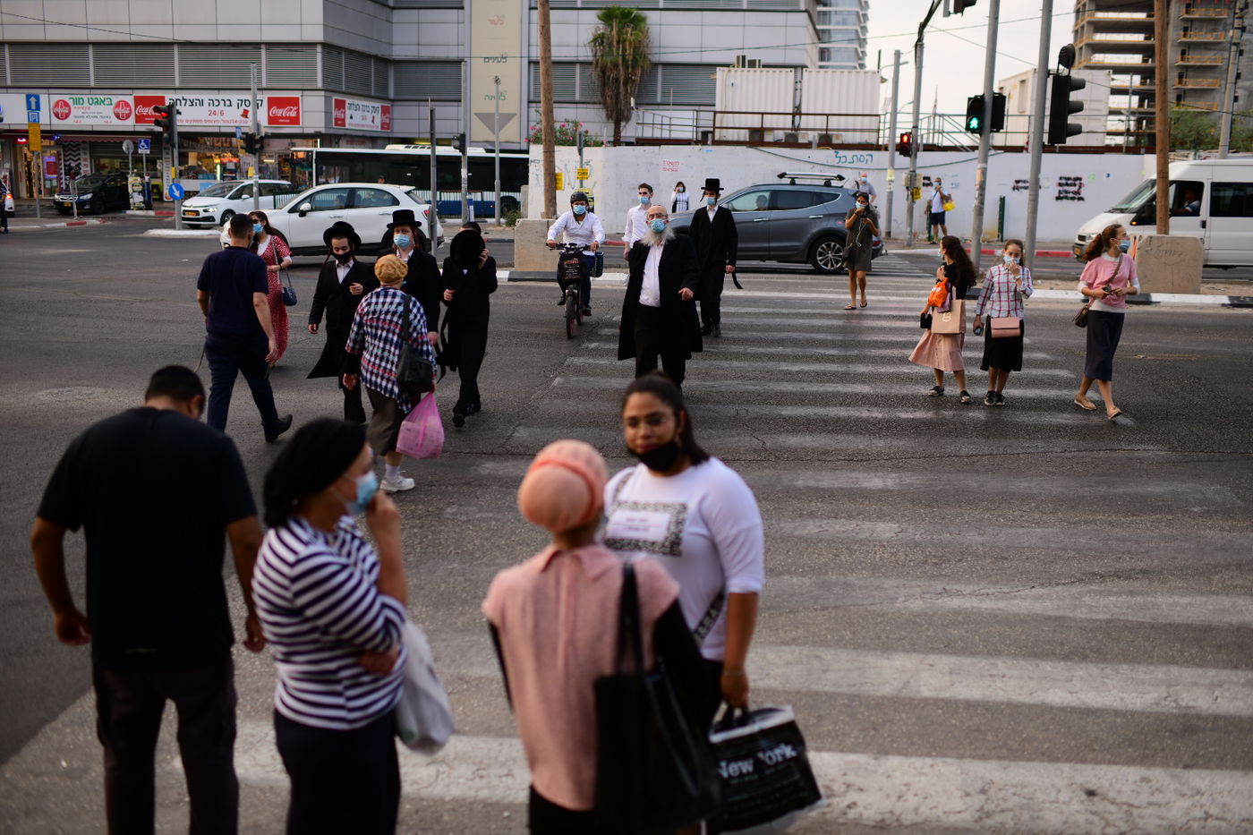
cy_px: 418
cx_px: 626
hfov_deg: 54.4
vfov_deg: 37.8
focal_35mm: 35
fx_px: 1218
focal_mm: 35
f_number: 2.2
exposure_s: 1/250
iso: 100
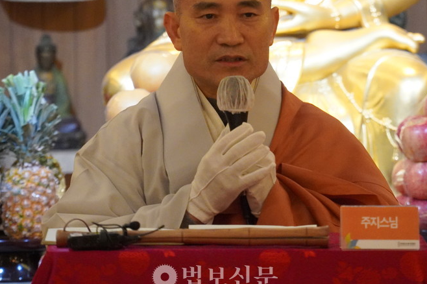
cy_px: 92
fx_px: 5192
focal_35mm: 438
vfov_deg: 3.1
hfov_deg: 4.7
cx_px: 205
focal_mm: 200
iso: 6400
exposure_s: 1/160
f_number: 6.3
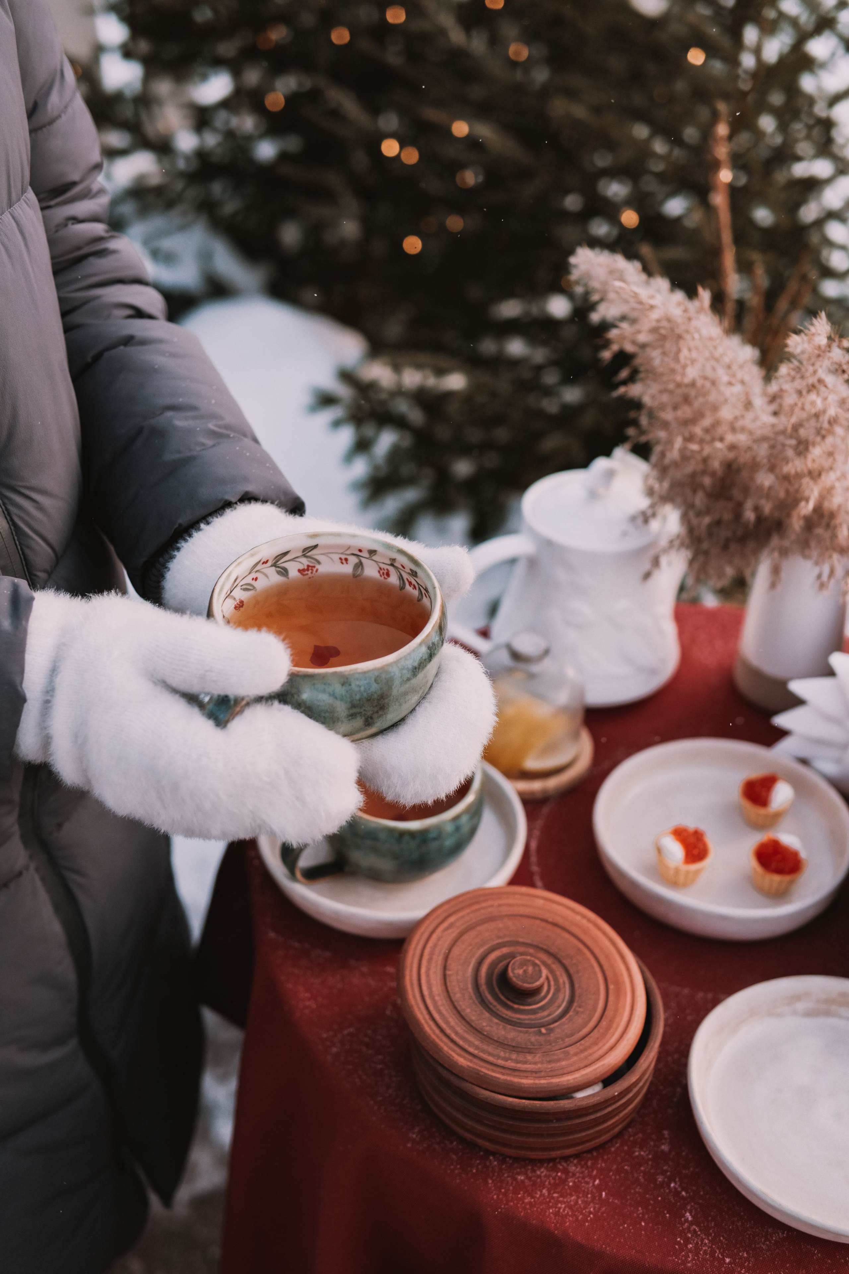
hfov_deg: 29.9
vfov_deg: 43.6
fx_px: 1592
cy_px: 637
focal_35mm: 45
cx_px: 424
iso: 320
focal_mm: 30
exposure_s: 1/1600
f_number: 2
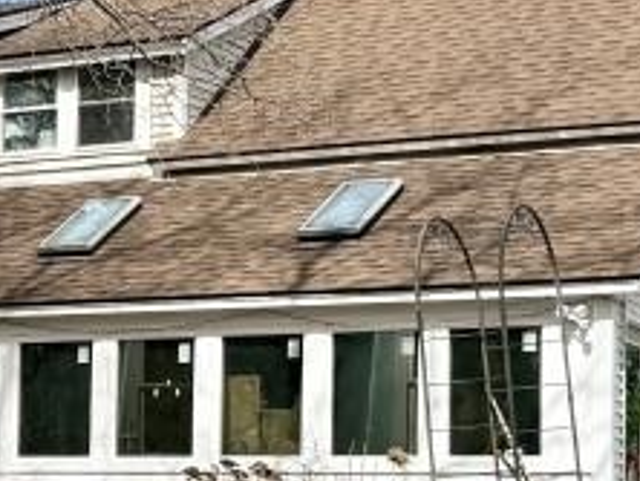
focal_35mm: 135
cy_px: 360
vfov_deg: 11.0
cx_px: -190
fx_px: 2499
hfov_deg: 14.0
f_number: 1.78
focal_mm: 6.76
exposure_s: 1/2801
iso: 80
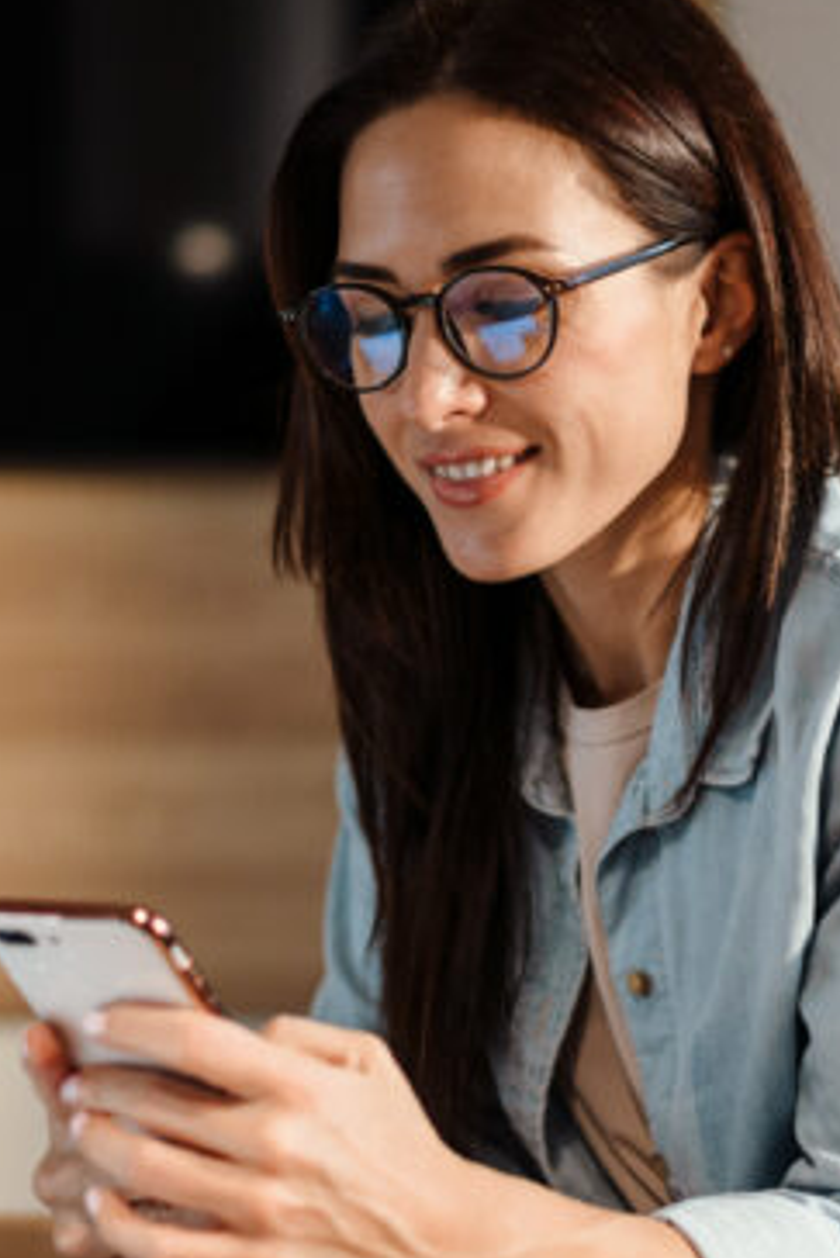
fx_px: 4056
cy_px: 726
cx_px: 470
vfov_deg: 17.6
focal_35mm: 116
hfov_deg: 11.8
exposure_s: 1/125
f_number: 1.8
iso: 800
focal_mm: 55
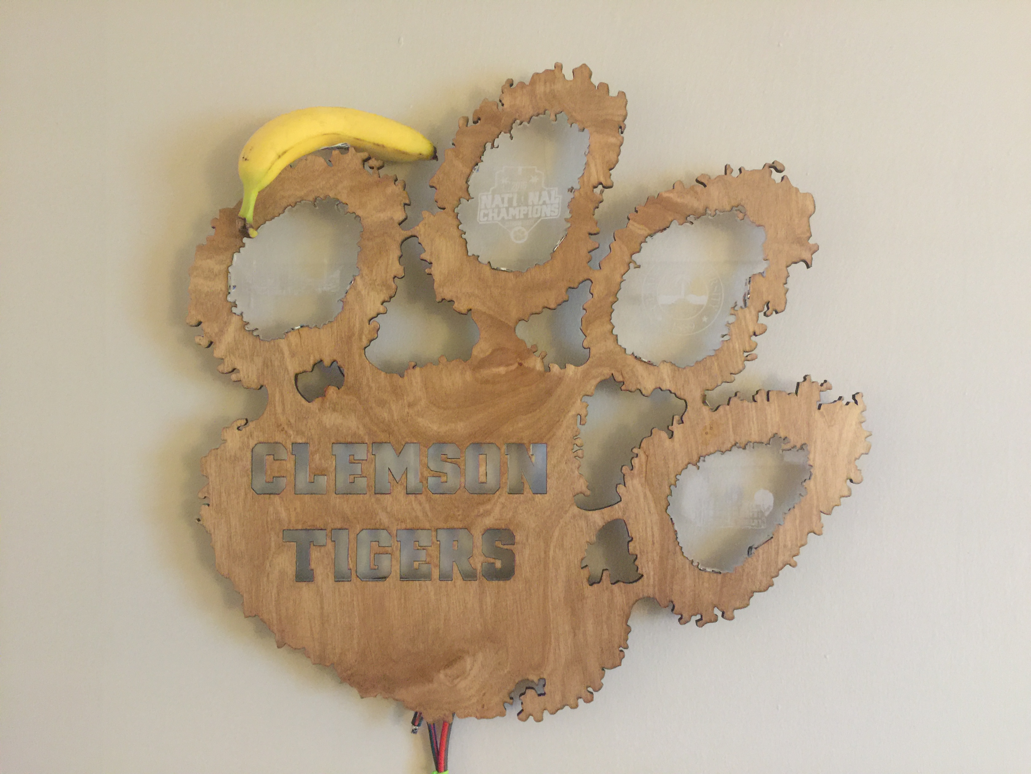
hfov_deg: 61.7
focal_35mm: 29
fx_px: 864
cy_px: 387
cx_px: 516
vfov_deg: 48.2
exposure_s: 1/4
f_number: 2.2
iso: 64
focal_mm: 4.15
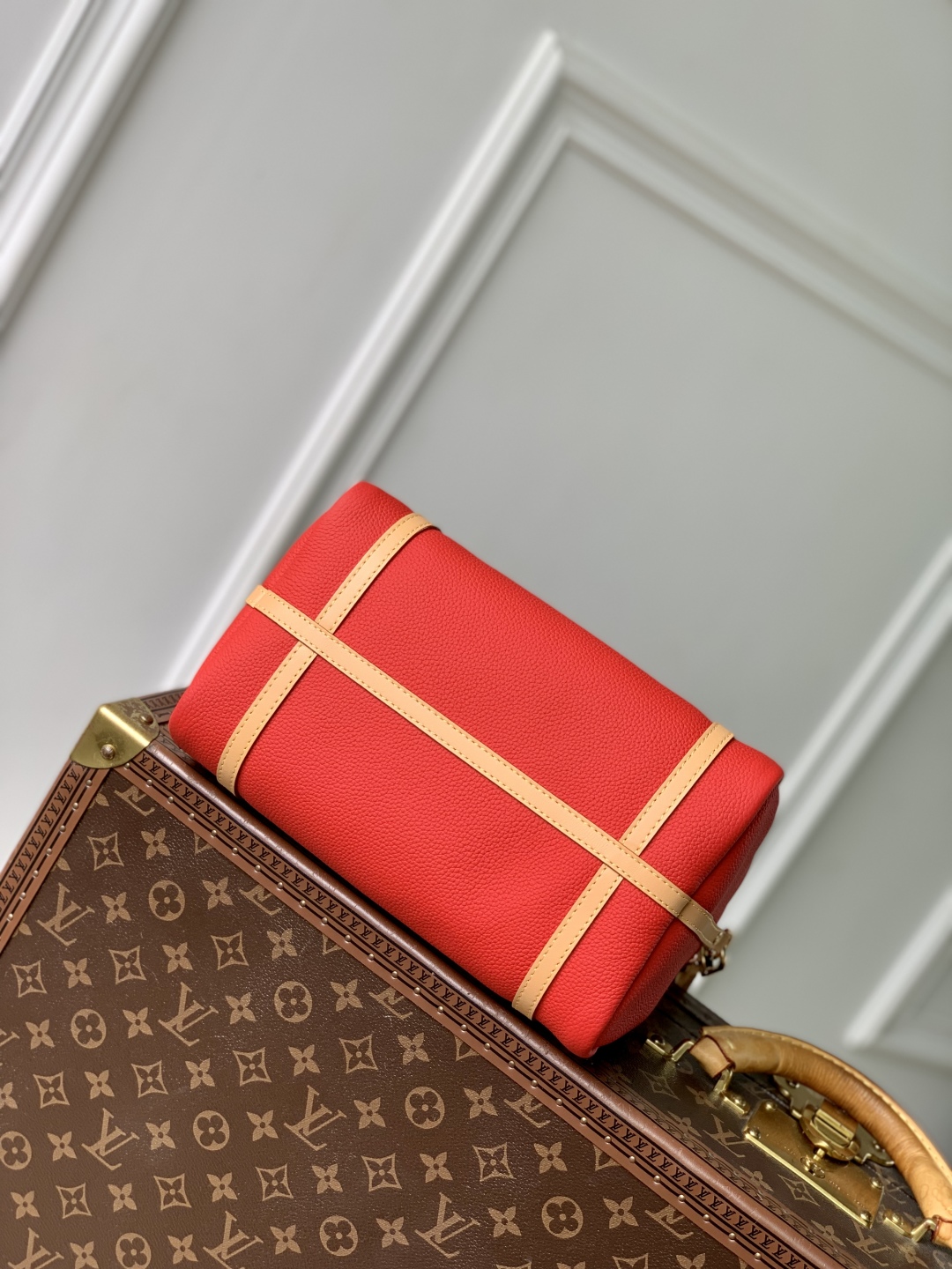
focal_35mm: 52
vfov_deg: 36.8
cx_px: 476
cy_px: 634
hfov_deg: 28.0
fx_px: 1907
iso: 16
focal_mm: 6
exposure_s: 1/122
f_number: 2.4
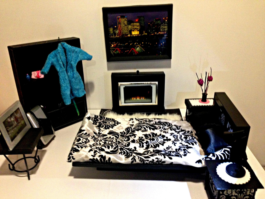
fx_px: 253
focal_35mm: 33
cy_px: 100
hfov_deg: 55.4
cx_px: 132
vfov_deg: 42.9
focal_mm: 4.12
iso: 400
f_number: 2.4
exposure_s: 1/20
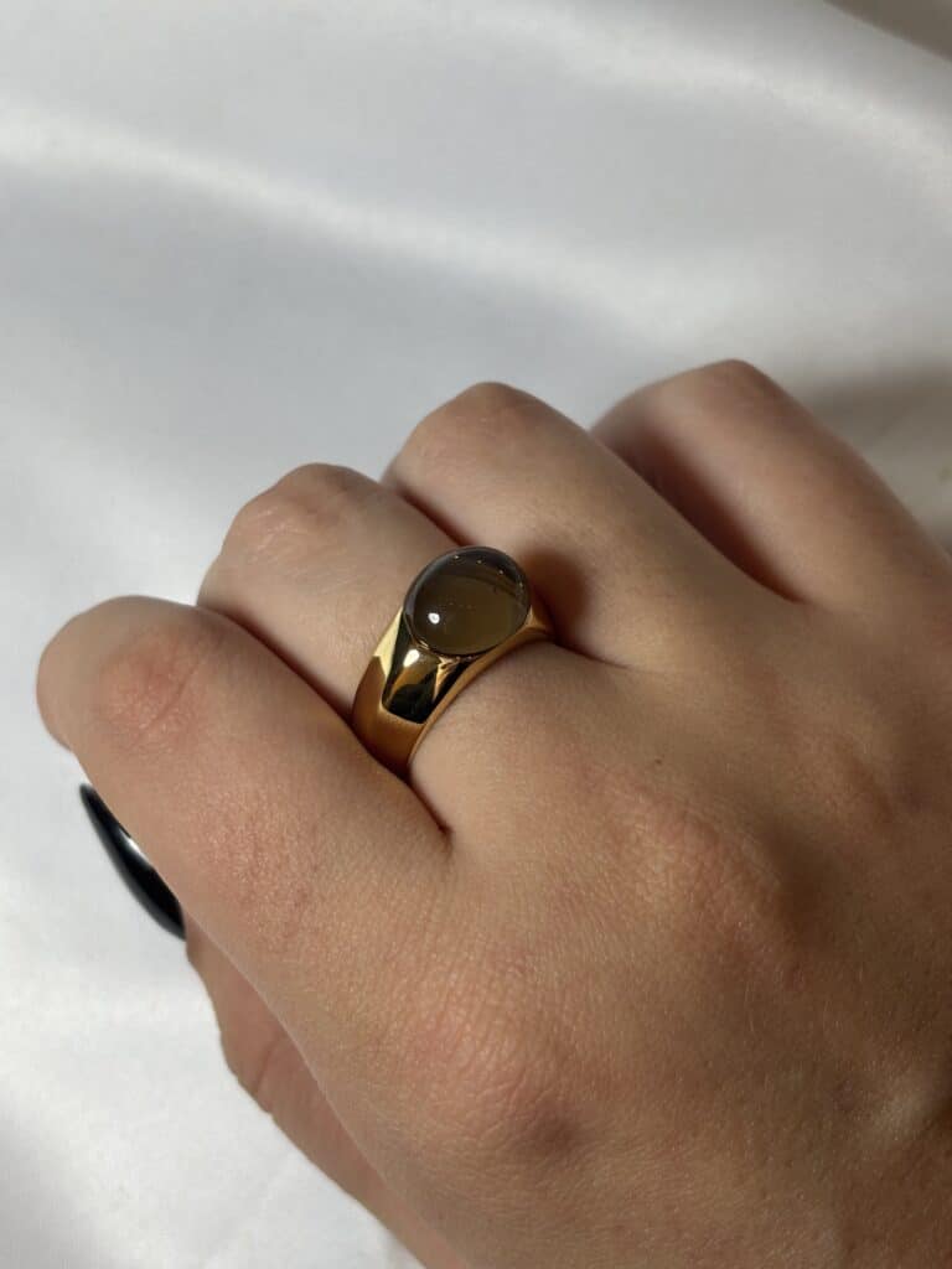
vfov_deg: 36.8
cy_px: 634
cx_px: 476
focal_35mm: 52
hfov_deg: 28.0
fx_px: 1907
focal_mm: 5.96
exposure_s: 1/189
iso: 32
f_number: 1.6
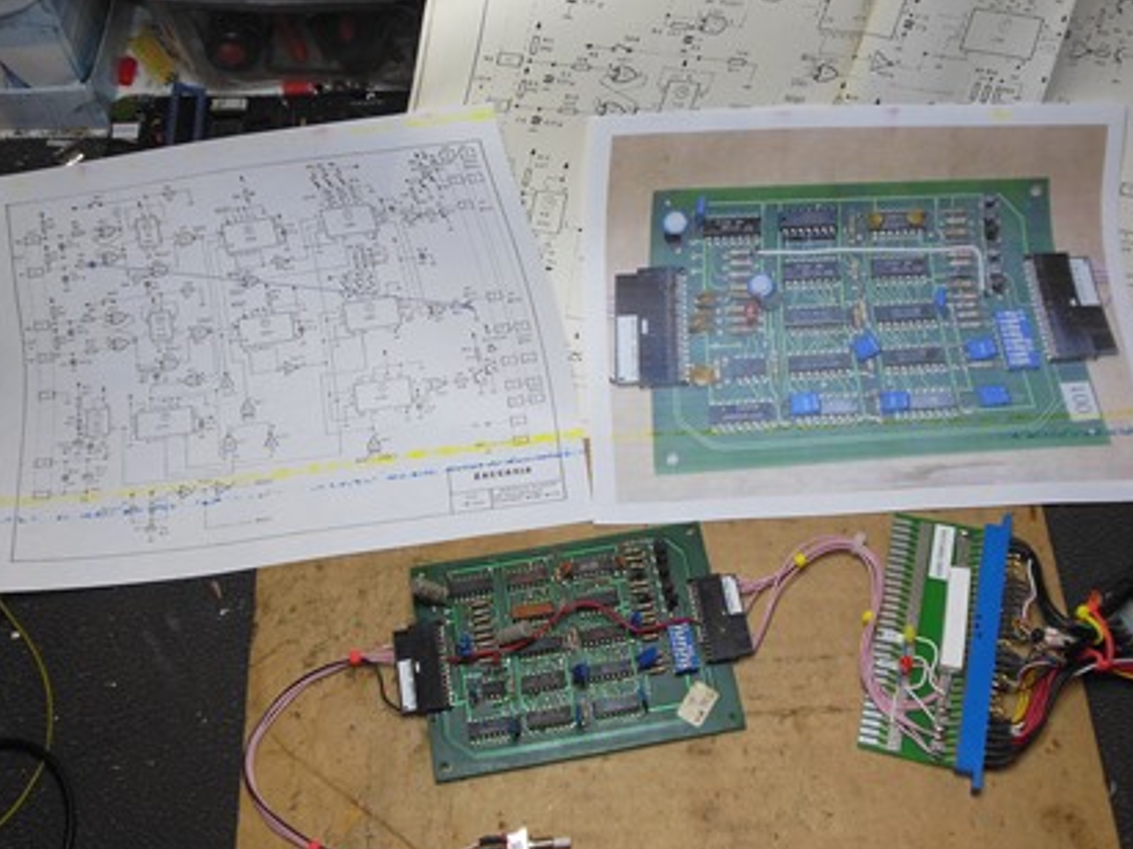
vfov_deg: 39.6
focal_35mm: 36
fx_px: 1178
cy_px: 458
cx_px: 615
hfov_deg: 51.3
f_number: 3.5
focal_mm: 6
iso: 125
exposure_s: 1/30
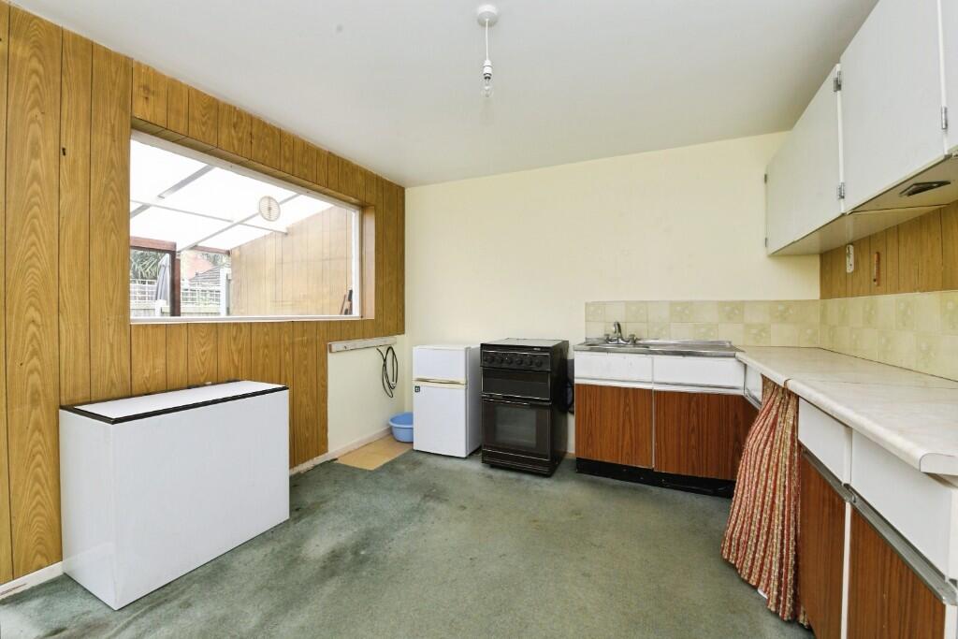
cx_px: 479
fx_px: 399
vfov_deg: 77.3
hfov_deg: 100.4
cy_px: 320
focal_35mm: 15
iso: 640
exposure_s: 1/60
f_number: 11
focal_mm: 15
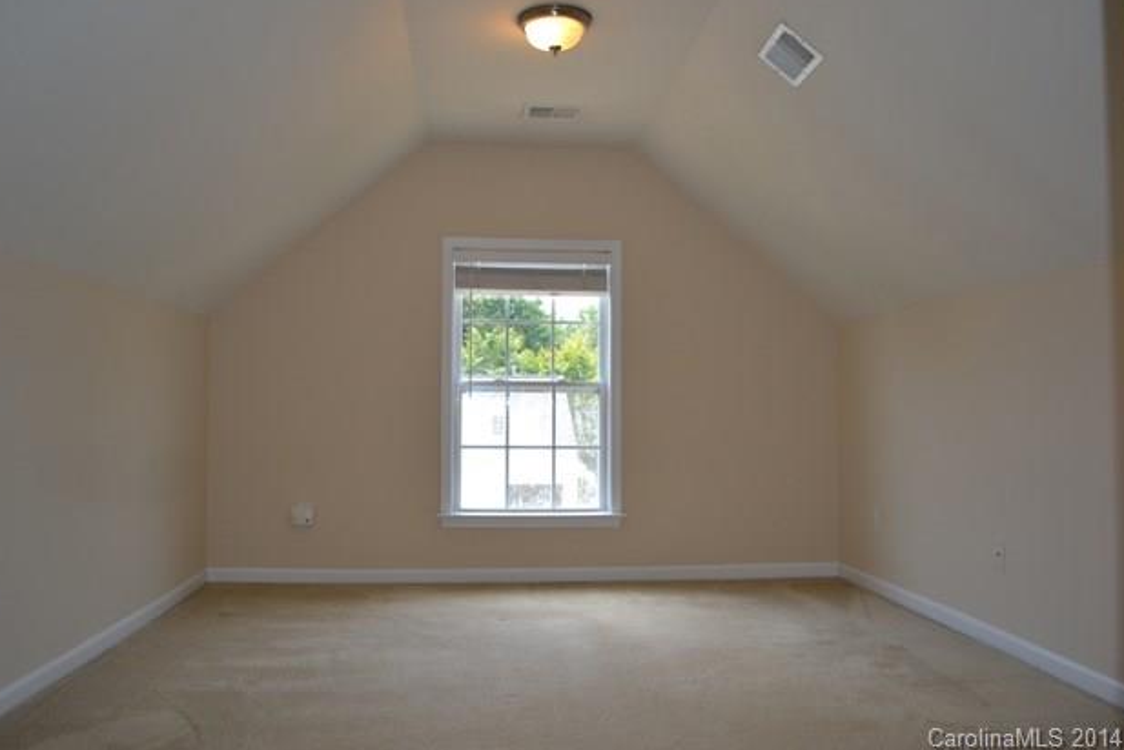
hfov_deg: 65.4
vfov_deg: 46.4
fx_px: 875
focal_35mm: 28
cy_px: 367
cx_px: 554
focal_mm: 18
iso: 140
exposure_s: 1/125
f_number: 4
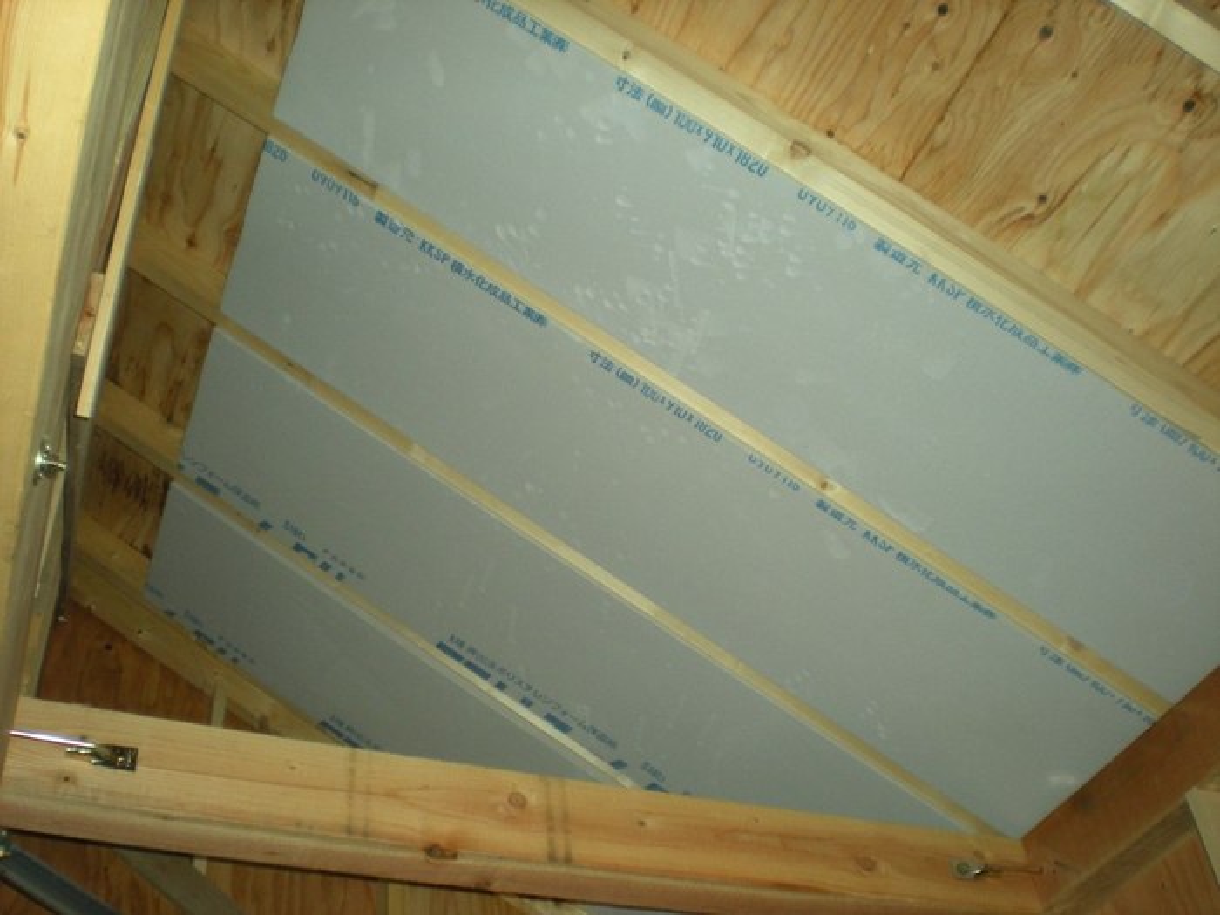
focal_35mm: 38
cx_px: 610
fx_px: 1339
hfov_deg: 49.0
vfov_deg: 37.7
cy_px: 458
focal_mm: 6.3
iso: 163
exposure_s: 1/60
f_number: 3.1
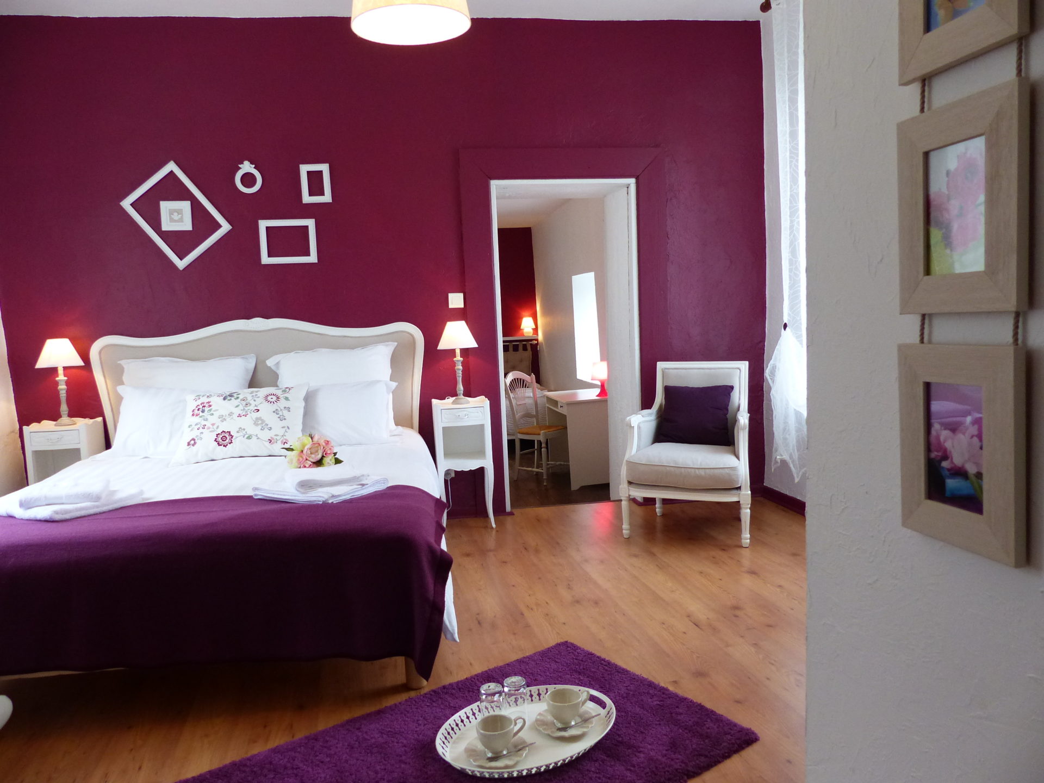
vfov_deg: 54.9
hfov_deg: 69.4
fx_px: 754
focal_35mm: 25
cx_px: 522
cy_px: 392
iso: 250
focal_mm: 4.5
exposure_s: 1/60
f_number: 2.8
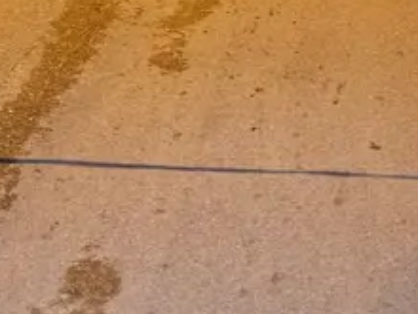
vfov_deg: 14.8
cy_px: -169
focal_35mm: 92
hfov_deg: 21.2
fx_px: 1111
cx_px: 146
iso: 800
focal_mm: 6.3
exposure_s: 1/25
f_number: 1.7
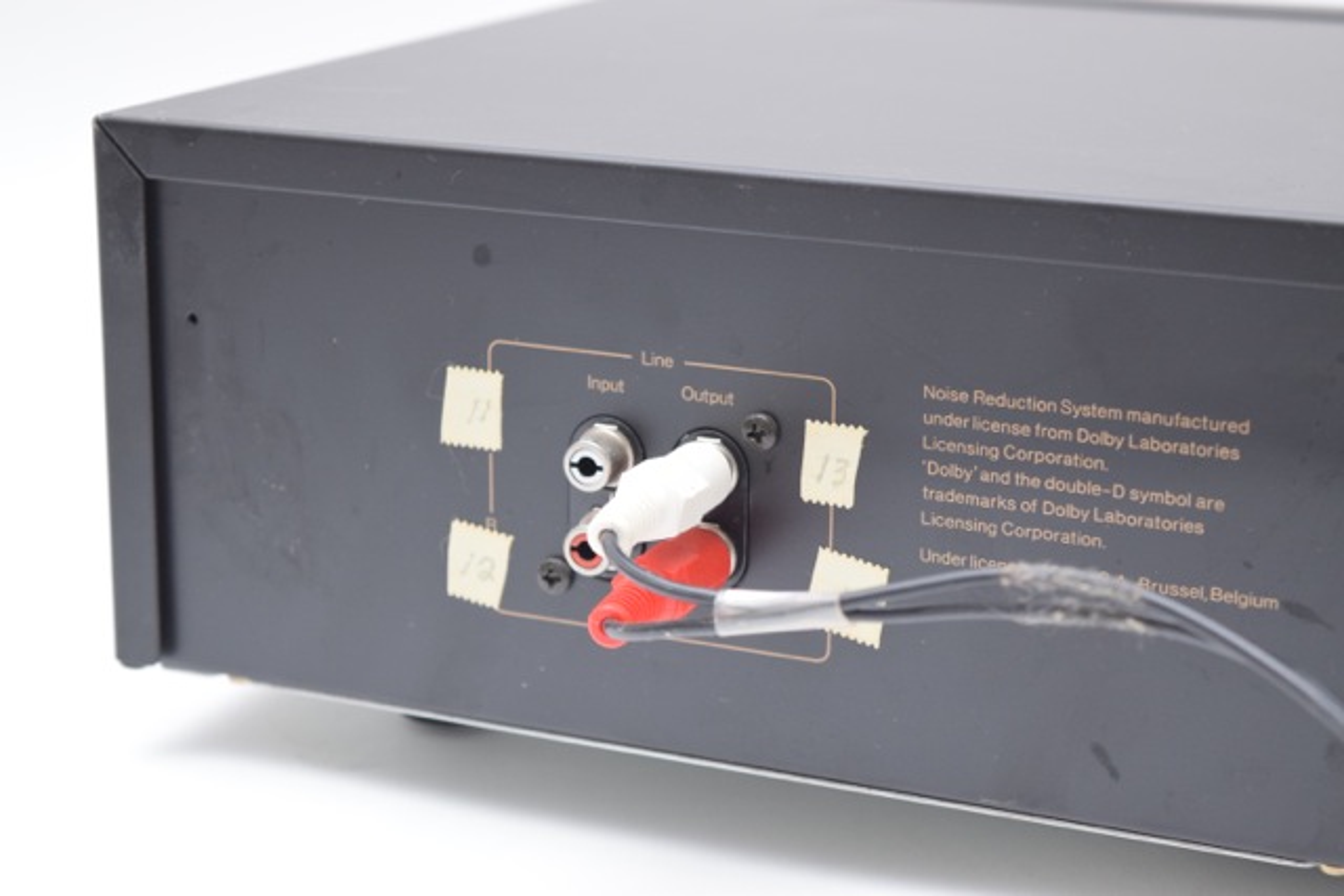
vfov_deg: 16.6
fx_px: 3080
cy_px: 448
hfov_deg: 24.6
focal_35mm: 82
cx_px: 672
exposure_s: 1/125
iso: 800
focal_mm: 55
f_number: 5.6
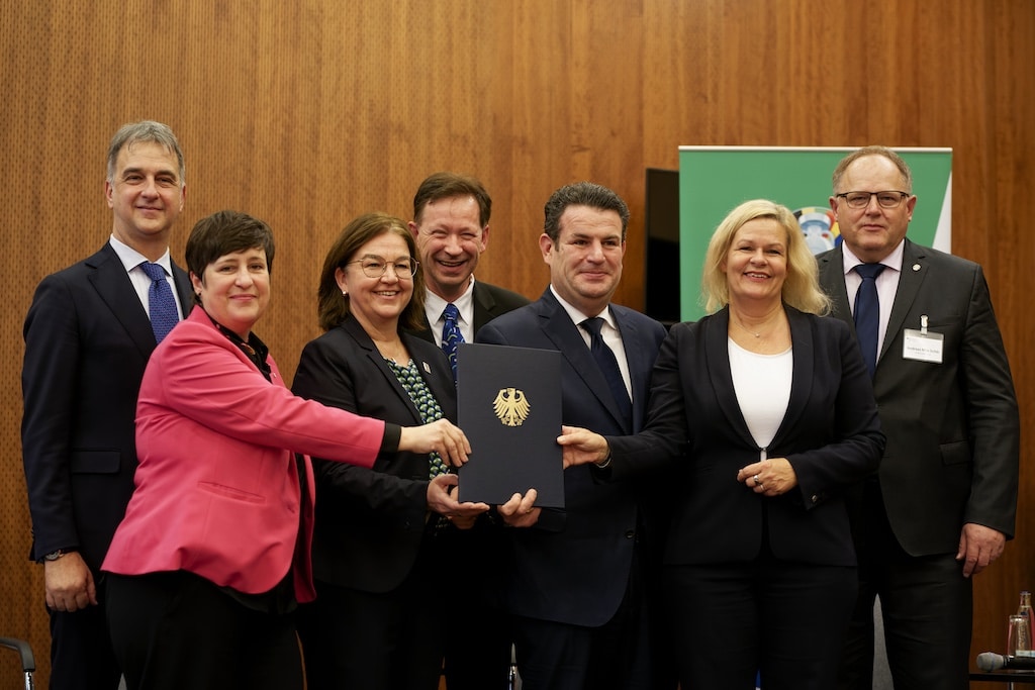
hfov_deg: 31.9
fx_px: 1811
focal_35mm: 63
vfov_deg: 21.6
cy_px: 345
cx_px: 518
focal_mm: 63
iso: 1600
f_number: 2.8
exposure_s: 1/160
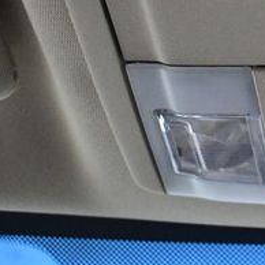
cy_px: 19
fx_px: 875
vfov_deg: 17.0
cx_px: 370
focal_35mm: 101
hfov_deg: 16.1
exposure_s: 1/60
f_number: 3.5
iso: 3200
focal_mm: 18
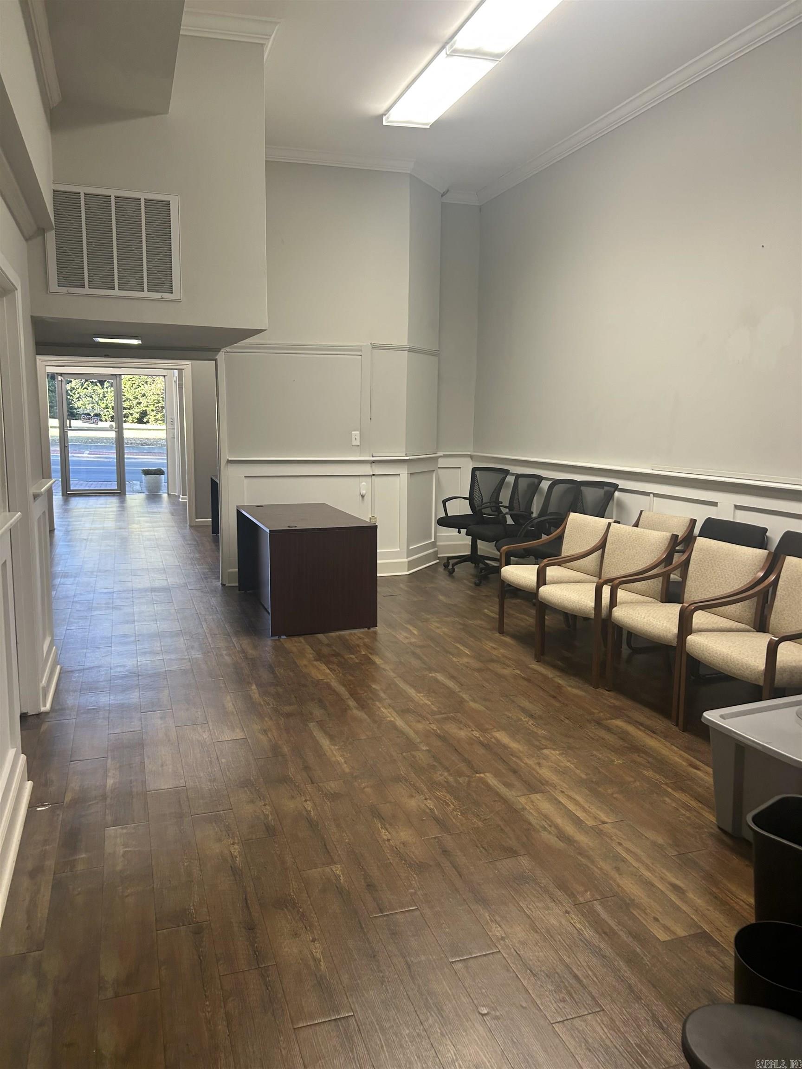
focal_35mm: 26
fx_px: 803
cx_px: 401
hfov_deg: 53.1
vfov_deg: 67.3
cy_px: 534
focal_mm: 5.7
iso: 100
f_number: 1.5
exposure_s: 1/120
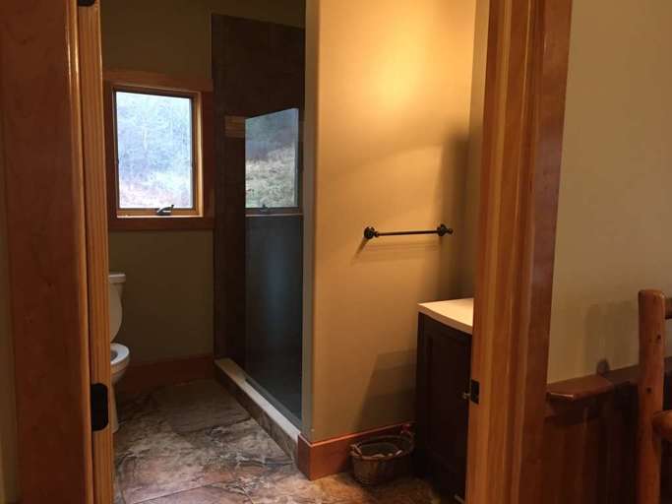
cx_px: 336
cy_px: 252
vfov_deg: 48.2
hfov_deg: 61.7
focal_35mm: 29
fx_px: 563
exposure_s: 1/15
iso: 64
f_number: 2.2
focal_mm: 4.15
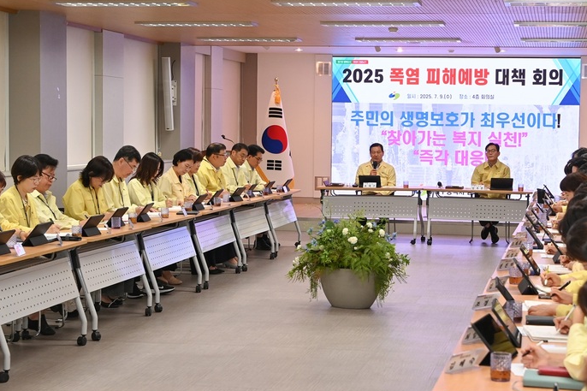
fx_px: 1027
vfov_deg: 21.6
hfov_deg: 31.9
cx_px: 335
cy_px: 199
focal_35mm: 63
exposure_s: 1/160
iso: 1250
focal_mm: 48
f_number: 5.6
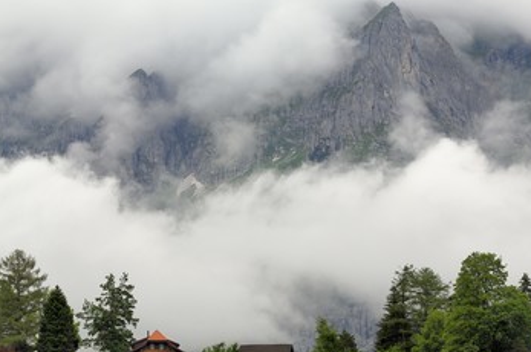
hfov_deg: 12.5
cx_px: 258
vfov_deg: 8.3
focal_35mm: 164
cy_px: 178
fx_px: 2415
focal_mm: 90
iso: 100
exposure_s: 1/160
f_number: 6.7
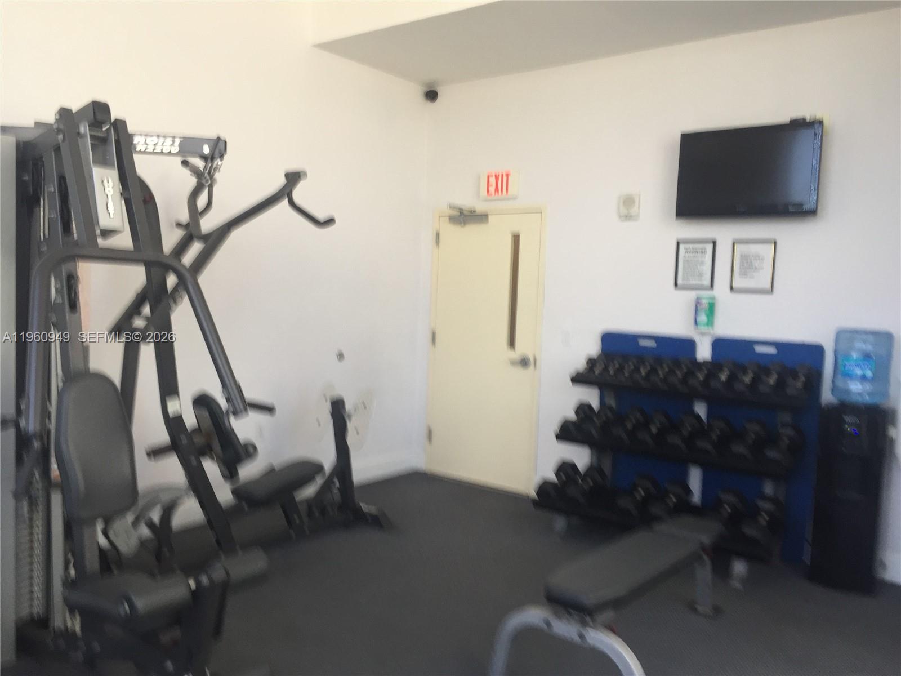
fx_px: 755
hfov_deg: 61.7
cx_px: 450
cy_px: 338
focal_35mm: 29
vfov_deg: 48.2
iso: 64
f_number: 2.2
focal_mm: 4.15
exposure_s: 1/30
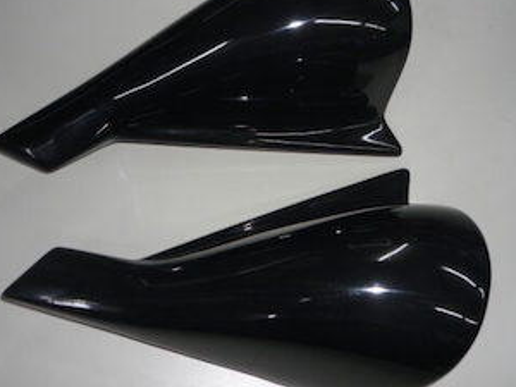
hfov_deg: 42.9
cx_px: 268
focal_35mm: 44
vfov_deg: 32.8
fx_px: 656
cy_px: 163
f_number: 2.8
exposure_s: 1/30
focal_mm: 5.5
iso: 100
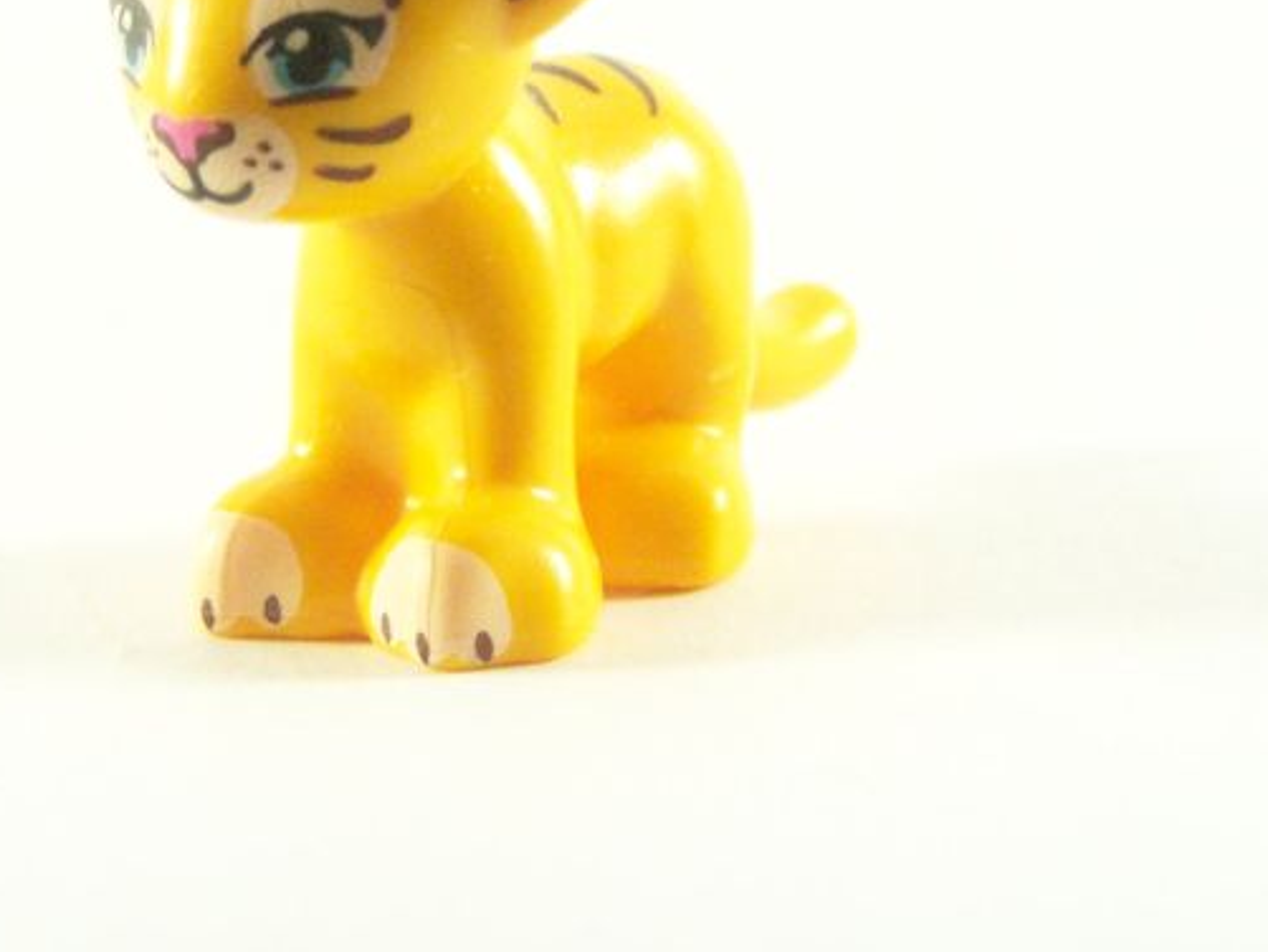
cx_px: 491
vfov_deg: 7.7
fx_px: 7035
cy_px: 228
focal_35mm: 192
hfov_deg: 10.3
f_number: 4
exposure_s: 1/60
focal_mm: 15.6
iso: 400
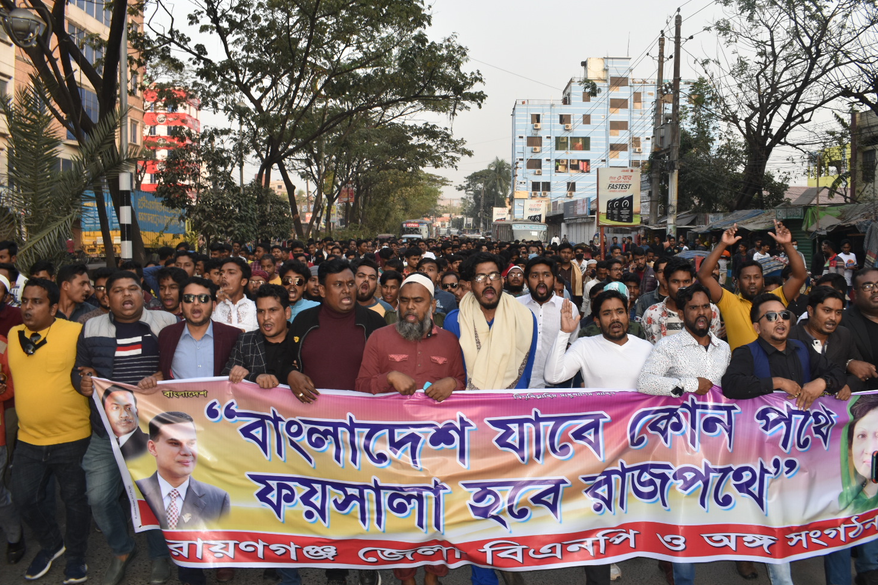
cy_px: 268
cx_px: 482
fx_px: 732
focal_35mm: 30
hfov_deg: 61.8
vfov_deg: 43.6
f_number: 6.3
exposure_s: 1/200
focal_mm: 18
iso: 400
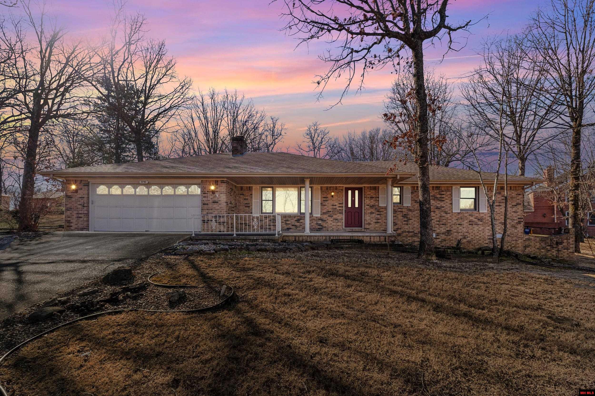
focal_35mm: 15
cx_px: 298
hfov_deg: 100.4
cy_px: 198
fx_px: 248
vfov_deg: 77.3
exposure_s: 1/160
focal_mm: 10
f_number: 8
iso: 320
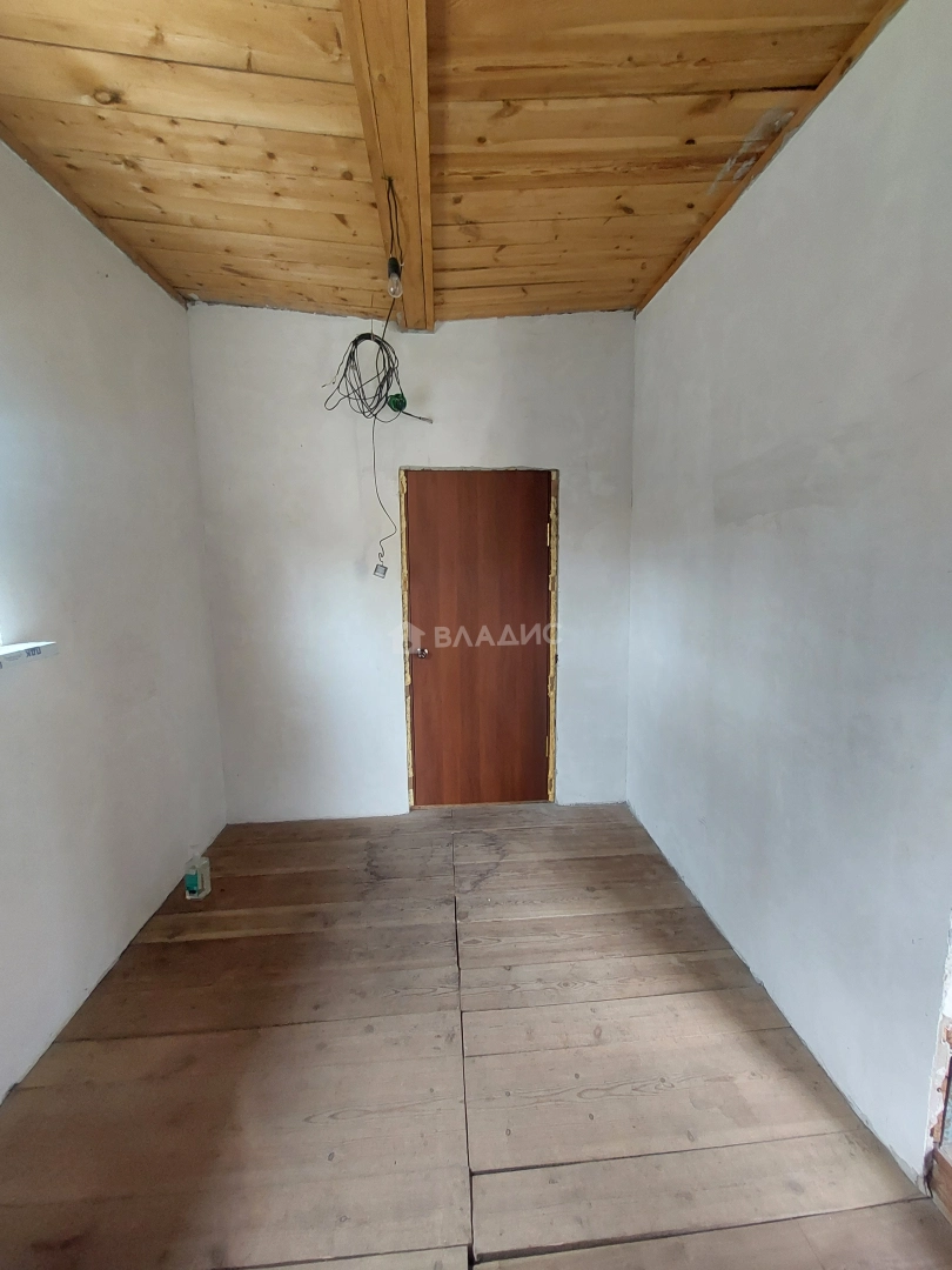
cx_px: 476
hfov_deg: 89.9
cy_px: 635
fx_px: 477
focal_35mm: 13
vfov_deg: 106.2
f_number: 2.2
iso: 160
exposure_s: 1/50
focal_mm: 1.74
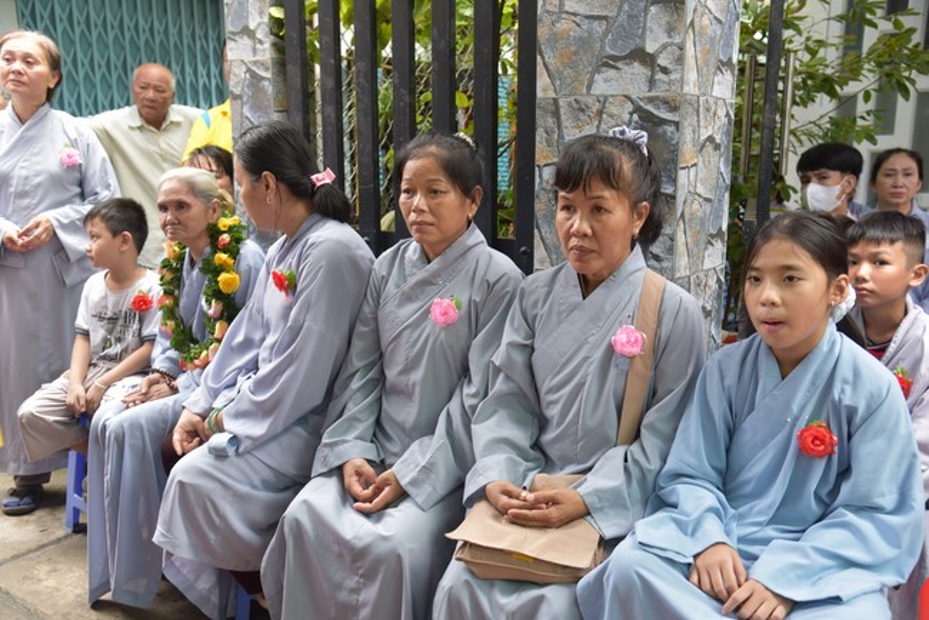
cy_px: 310
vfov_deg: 37.9
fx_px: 904
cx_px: 464
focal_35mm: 35
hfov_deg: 54.4
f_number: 4.5
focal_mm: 35
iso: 400
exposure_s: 1/80
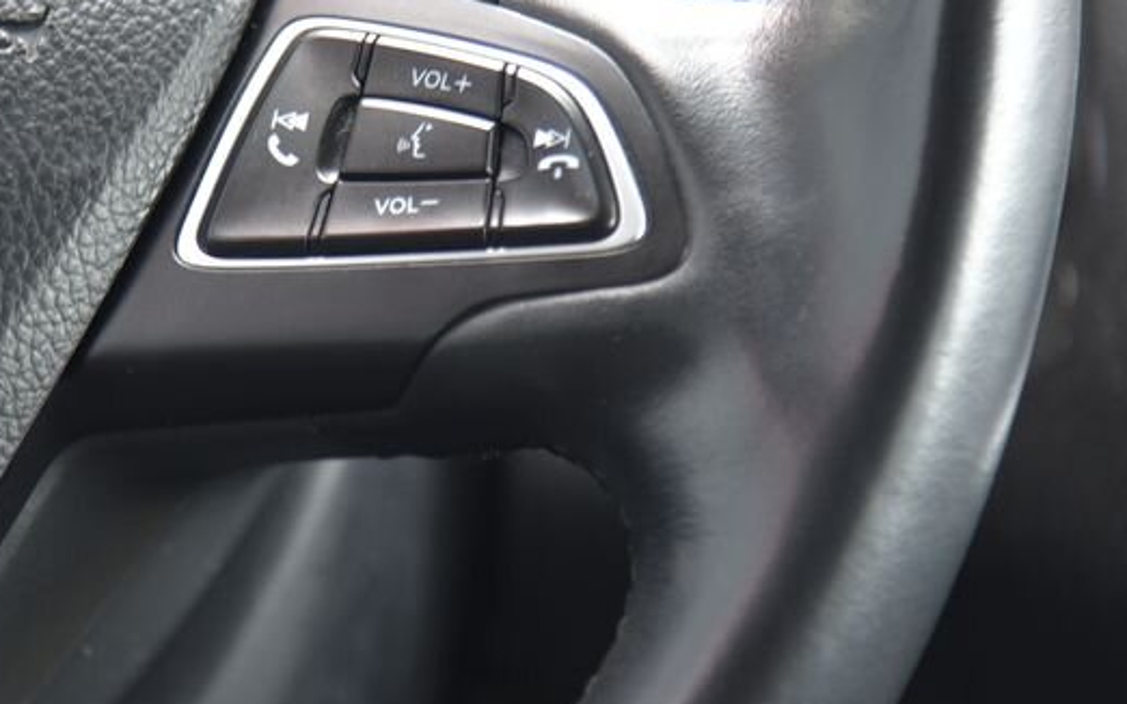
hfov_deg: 8.7
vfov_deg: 5.5
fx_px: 7370
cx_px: 382
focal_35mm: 240
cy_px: 145
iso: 500
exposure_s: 1/30
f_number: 4
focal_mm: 120
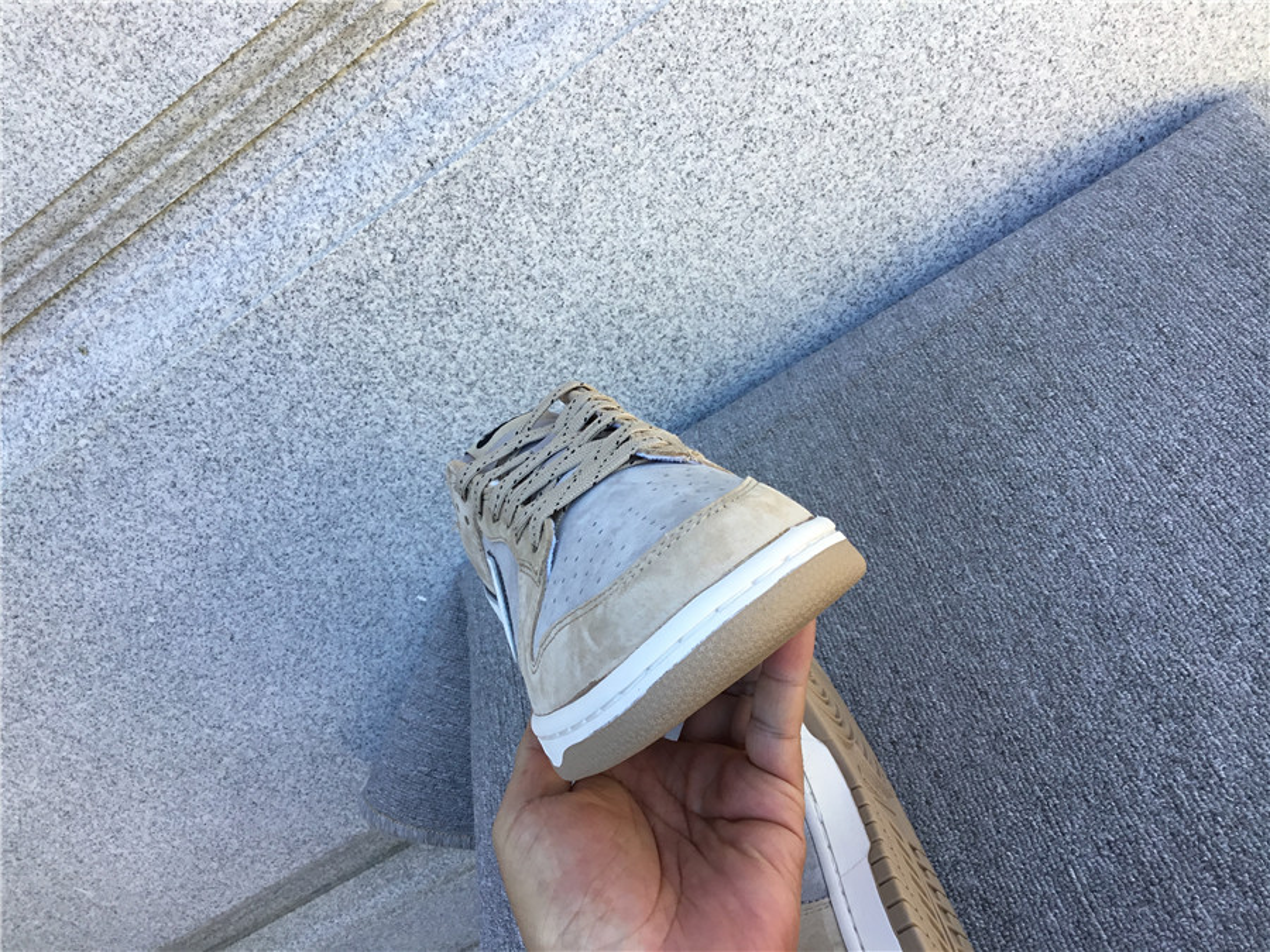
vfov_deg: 45.4
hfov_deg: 58.4
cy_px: 476
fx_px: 1137
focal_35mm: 31
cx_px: 635
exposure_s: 1/100
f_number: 2.4
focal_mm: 3.3
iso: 25
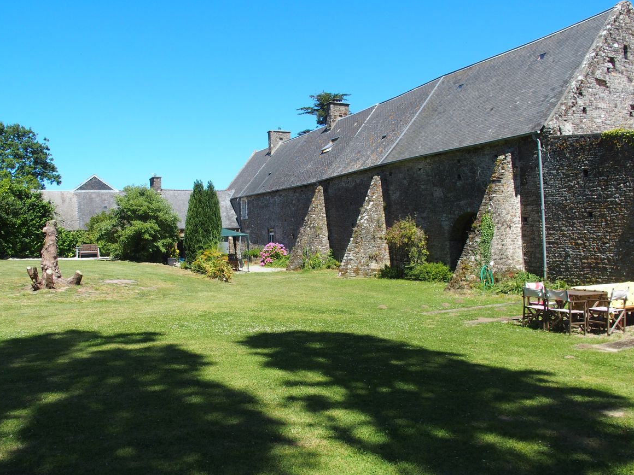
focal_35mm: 29
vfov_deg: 48.2
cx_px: 323
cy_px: 244
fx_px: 531
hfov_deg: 61.7
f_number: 4.5
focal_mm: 6
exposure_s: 1/400
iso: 100
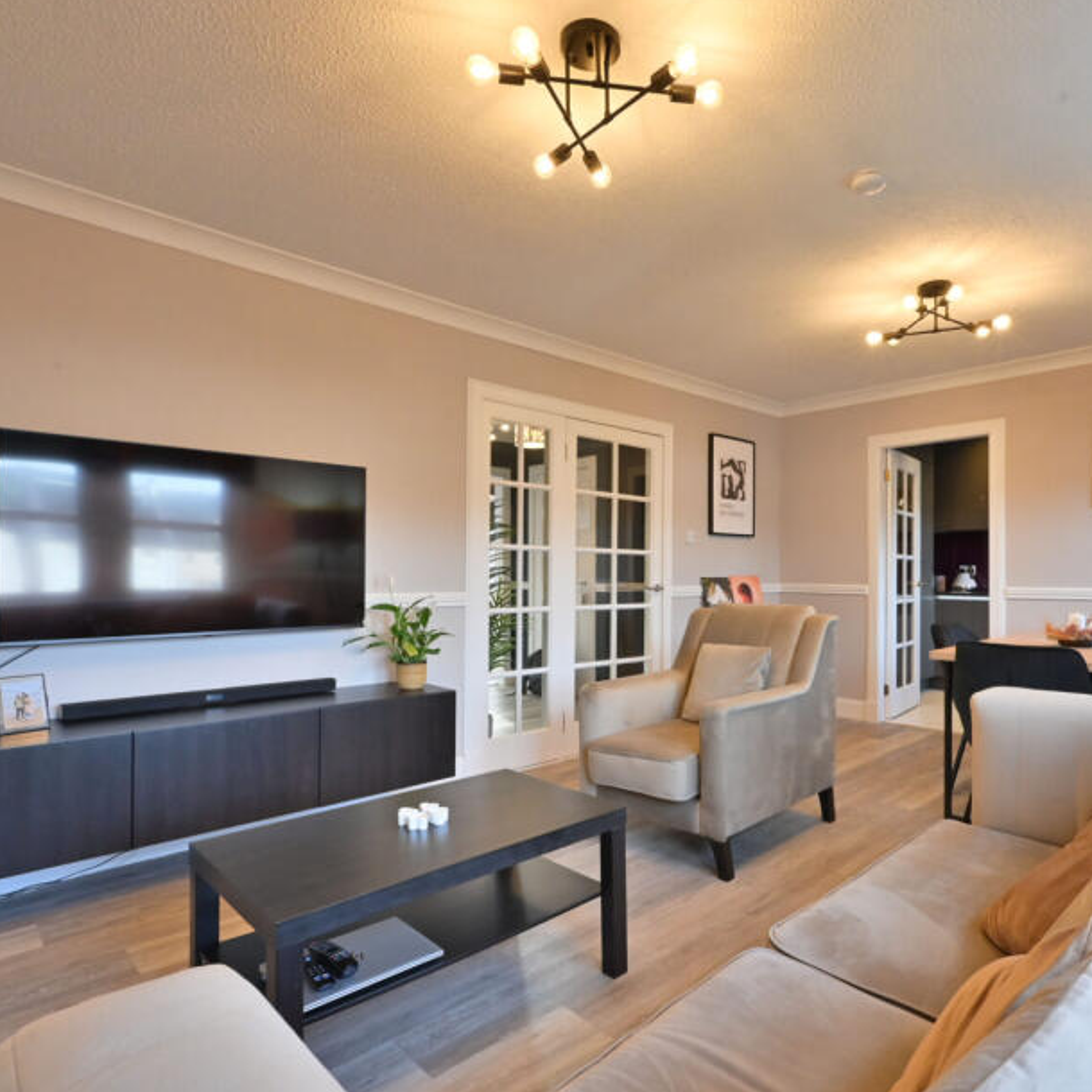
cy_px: 571
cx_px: 628
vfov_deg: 74.8
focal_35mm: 20
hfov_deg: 74.4
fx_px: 714
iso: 2500
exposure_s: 1/50
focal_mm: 14
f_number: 13
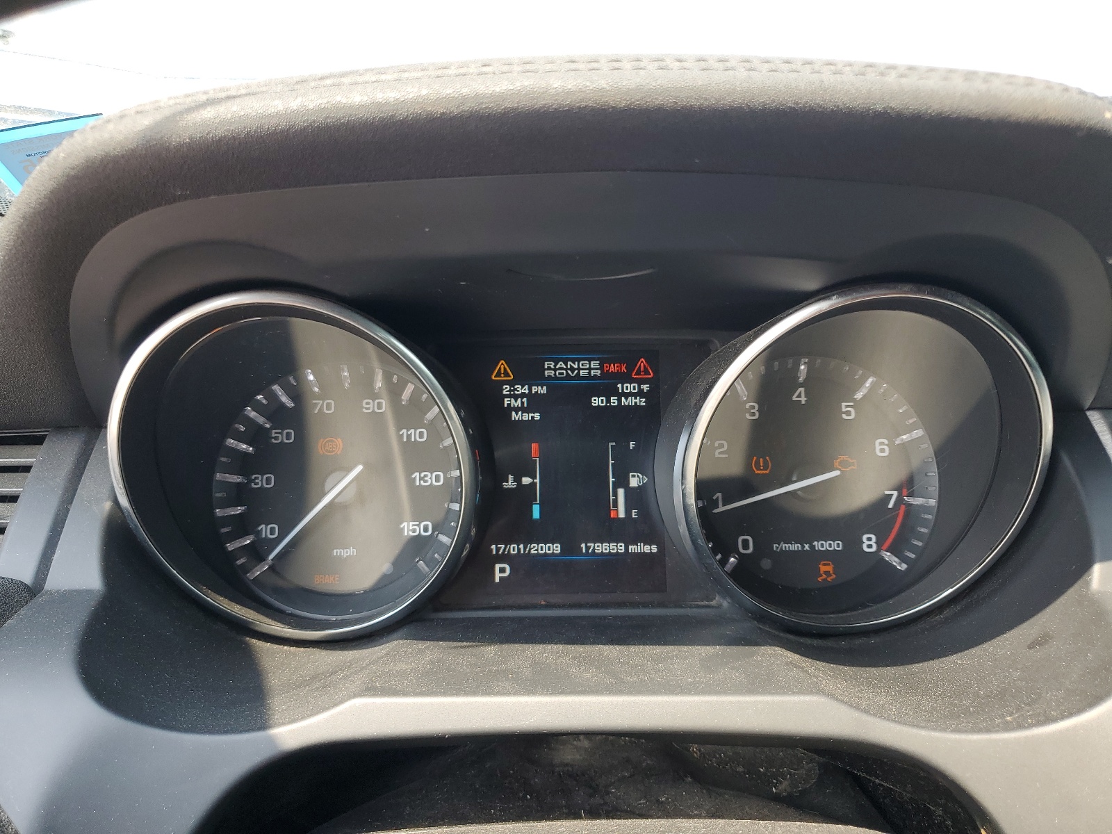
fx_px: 835
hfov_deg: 67.3
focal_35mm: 26
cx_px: 556
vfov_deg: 53.1
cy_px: 417
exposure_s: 1/250
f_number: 1.5
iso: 50
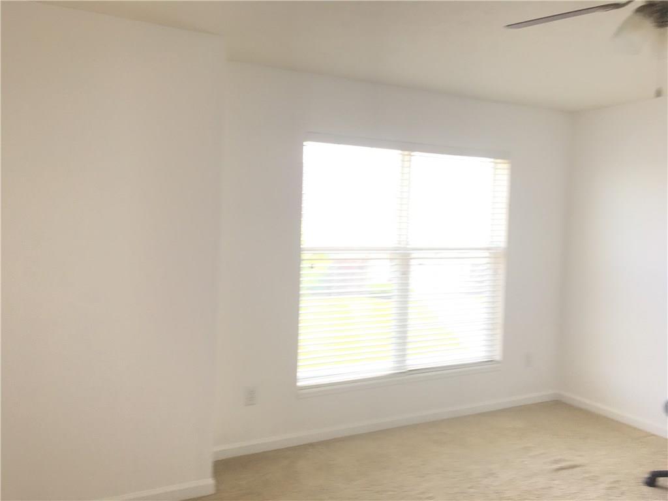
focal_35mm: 29
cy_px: 250
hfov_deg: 61.7
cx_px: 334
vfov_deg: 48.2
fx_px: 560
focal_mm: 4.15
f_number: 2.2
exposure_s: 1/60
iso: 32
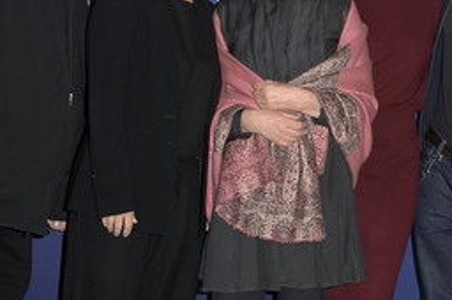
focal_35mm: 88
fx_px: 1103
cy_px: 65
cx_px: 255
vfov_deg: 15.4
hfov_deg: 23.1
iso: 640
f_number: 5.6
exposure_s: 1/250
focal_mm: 50
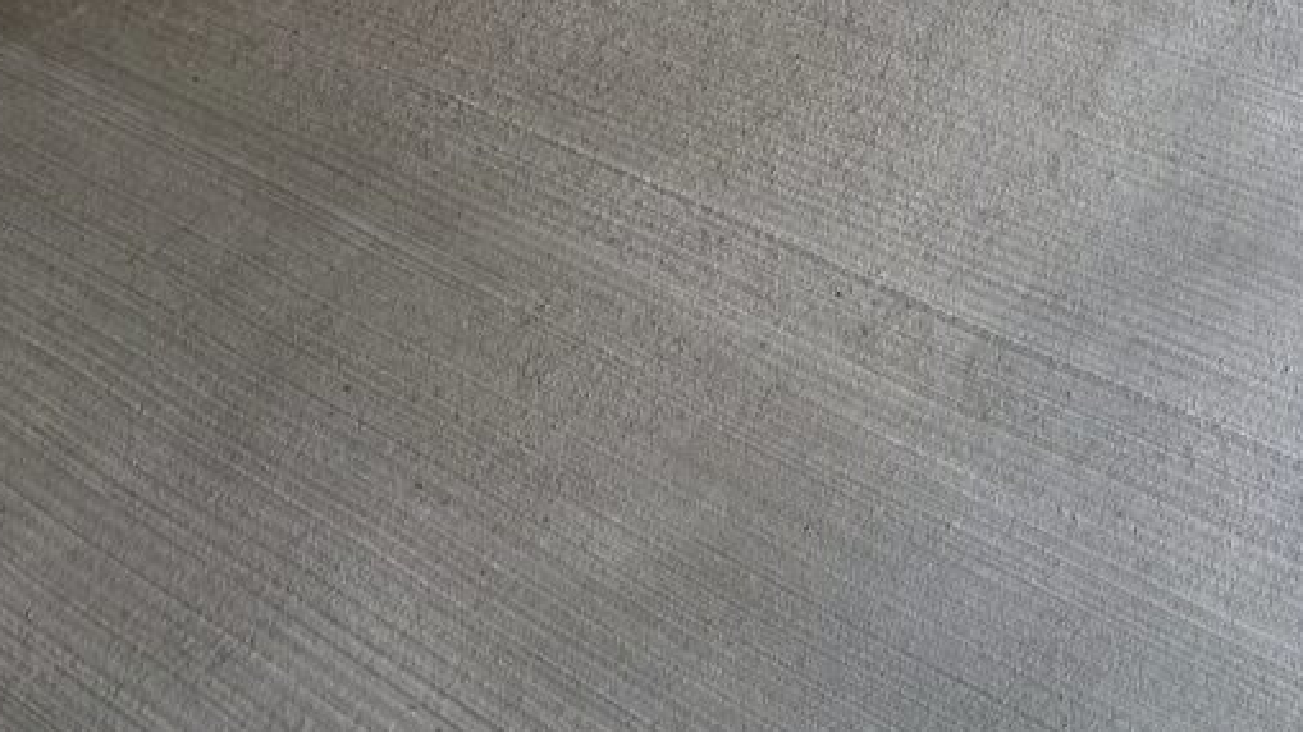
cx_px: 945
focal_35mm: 57
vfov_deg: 18.0
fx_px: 1969
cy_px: -463
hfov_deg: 35.9
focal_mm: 4.25
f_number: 1.8
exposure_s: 1/121
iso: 100
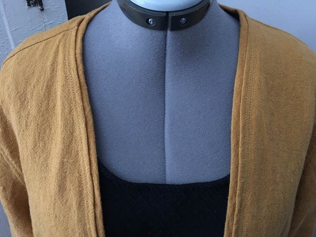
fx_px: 265
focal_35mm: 29
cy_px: 118
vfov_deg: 48.2
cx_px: 158
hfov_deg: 61.7
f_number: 2.2
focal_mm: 4.15
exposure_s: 1/4
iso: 125
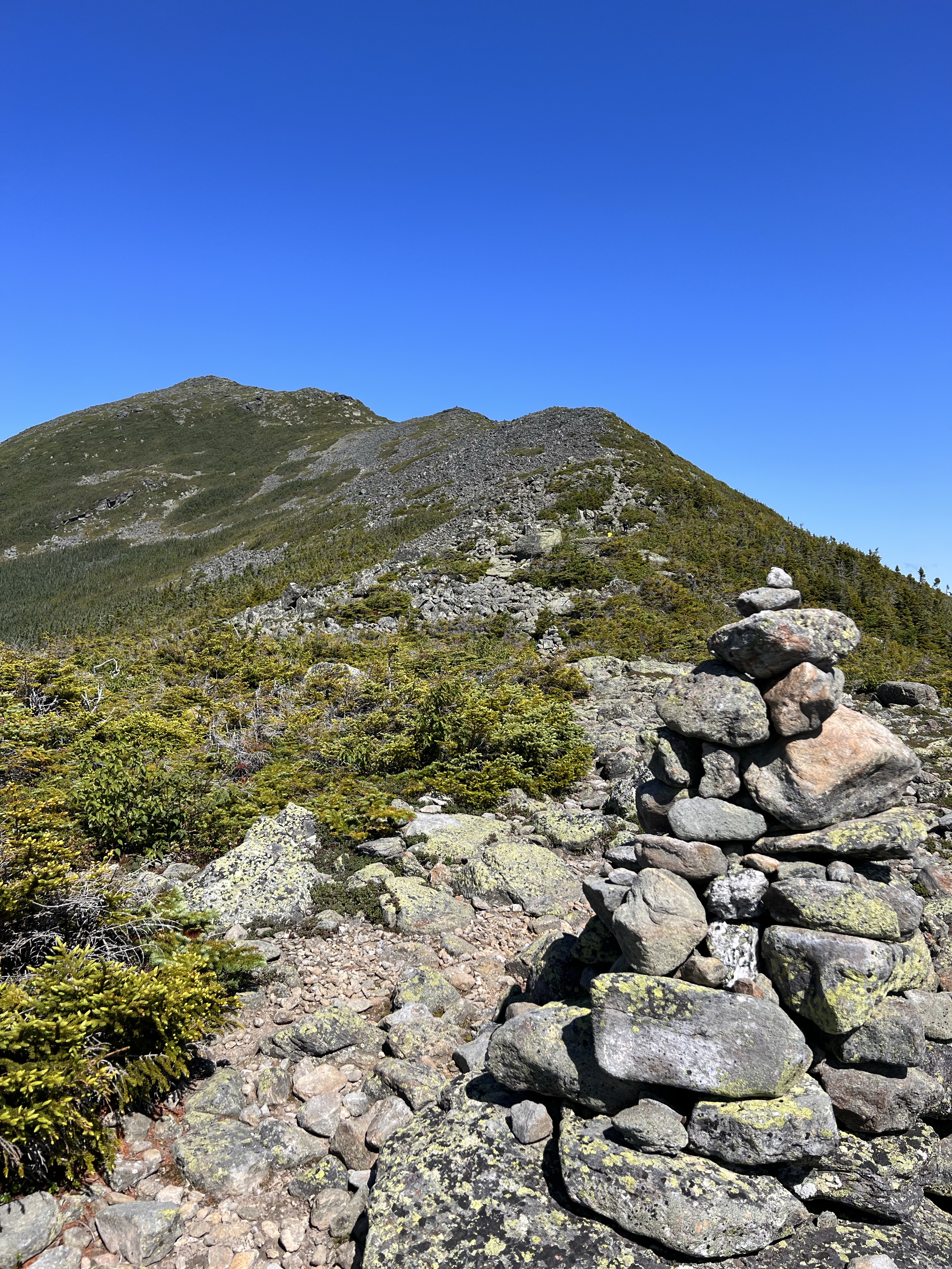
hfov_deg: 53.1
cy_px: 634
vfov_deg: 67.3
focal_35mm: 26
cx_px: 476
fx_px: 953
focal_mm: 5.7
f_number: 1.5
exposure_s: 1/3571
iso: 50
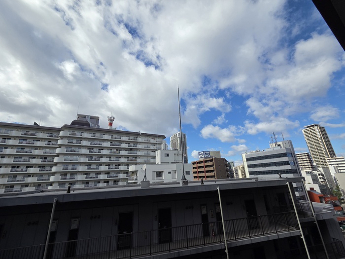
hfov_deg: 106.2
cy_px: 130
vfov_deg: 89.9
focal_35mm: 13
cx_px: 172
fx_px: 130
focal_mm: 2.2
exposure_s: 1/2671
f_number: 2.2
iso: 50
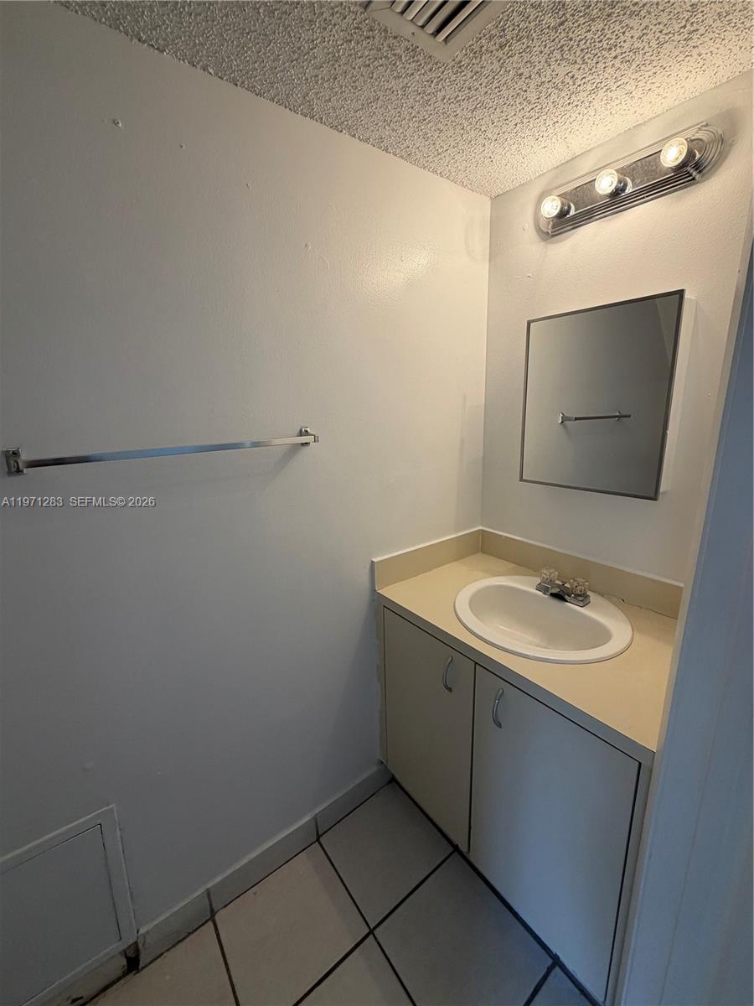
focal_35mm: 14
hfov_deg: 85.7
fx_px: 407
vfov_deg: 102.1
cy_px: 503
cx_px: 377
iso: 125
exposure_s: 1/120
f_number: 2.2
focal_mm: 2.22
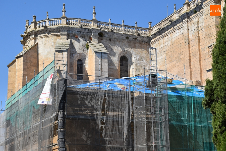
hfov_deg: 27.0
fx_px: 471
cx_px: 113
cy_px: 76
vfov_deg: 18.2
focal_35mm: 75
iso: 200
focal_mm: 50
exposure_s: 1/400
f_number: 10
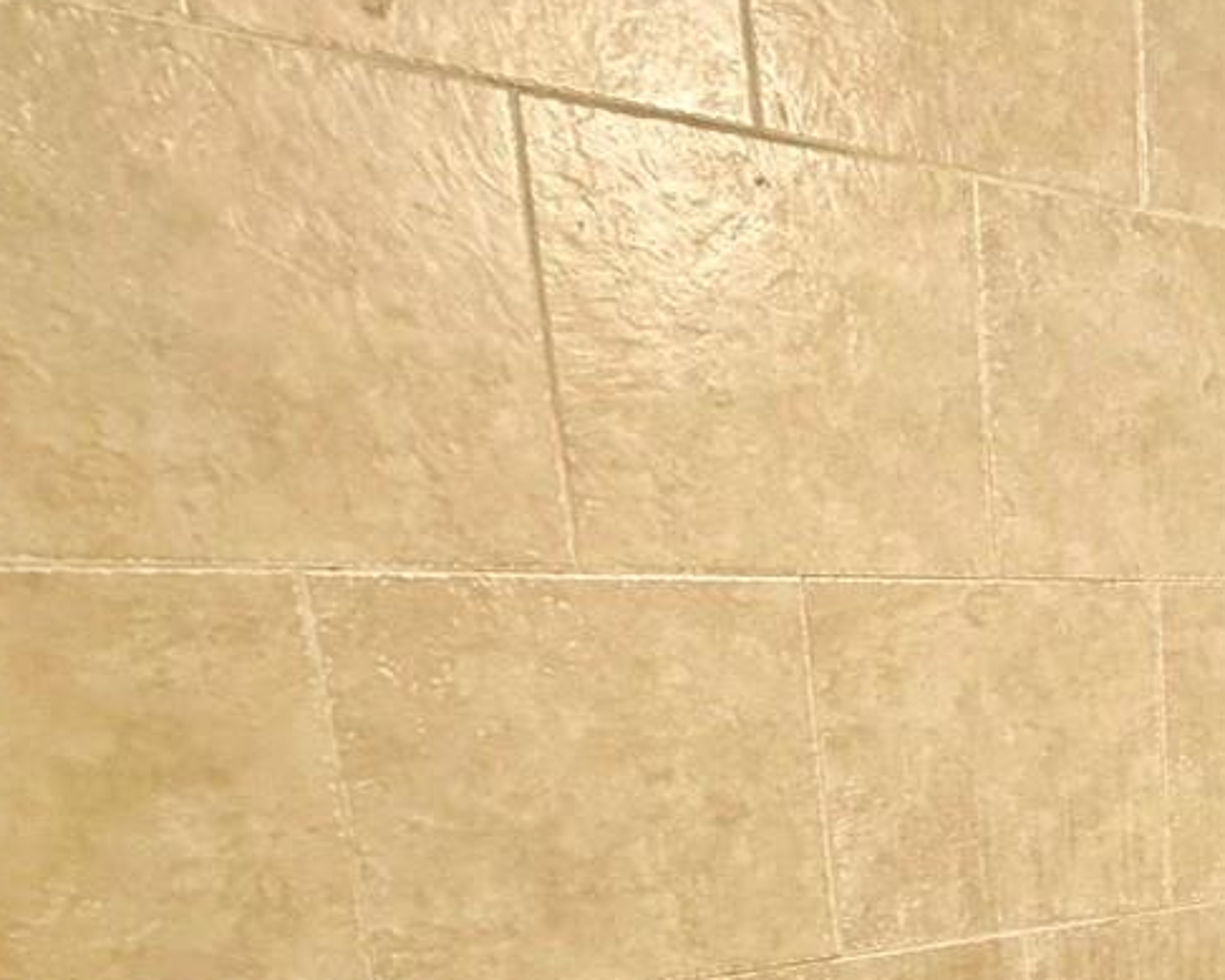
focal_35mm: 45
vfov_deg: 30.4
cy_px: 1038
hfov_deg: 30.5
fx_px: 1632
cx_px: 1664
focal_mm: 2.22
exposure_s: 1/120
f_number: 2.2
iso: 320
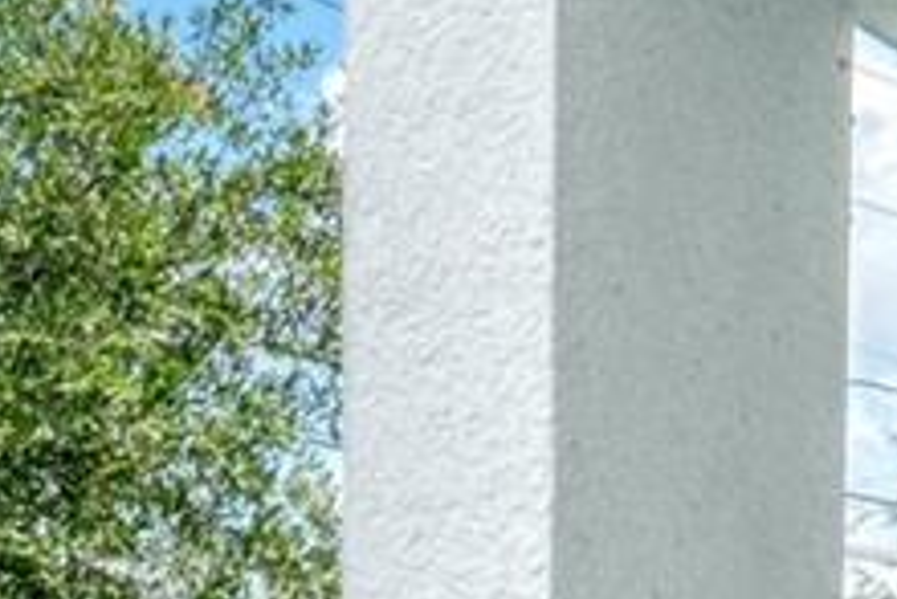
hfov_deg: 15.6
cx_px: -669
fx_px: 2853
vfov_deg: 11.3
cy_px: 1015
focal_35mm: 114
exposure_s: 1/800
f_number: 11
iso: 400
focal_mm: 10.5
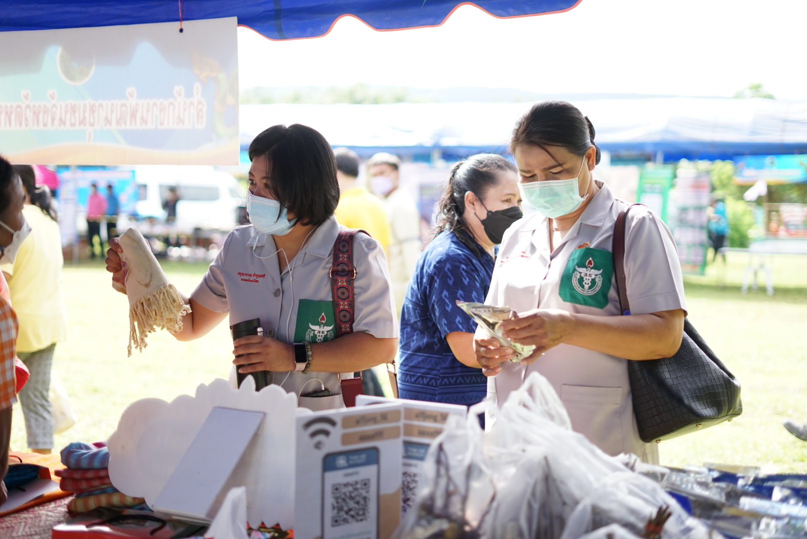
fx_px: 1122
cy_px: 270
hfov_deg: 39.6
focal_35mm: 50
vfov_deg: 27.0
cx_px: 404
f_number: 2
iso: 400
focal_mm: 50
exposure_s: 1/1250
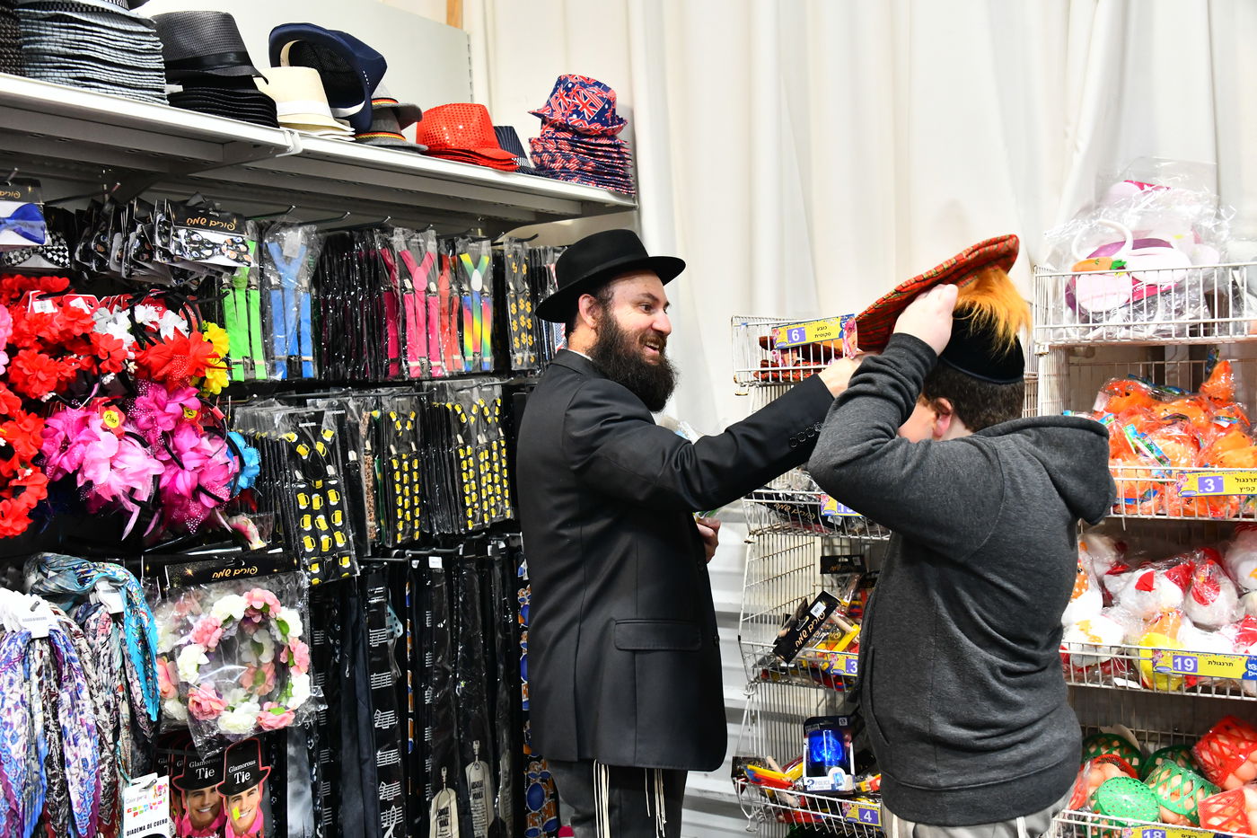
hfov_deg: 53.1
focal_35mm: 36
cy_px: 419
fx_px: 1257
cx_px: 628
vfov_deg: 36.9
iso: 2500
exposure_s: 1/200
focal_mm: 36
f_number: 5.6
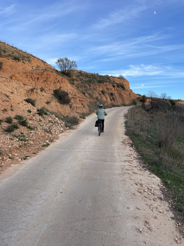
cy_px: 123
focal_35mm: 26
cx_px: 92
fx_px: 184
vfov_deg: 67.3
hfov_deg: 53.1
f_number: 1.6
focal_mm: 4.2
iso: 32
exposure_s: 1/836
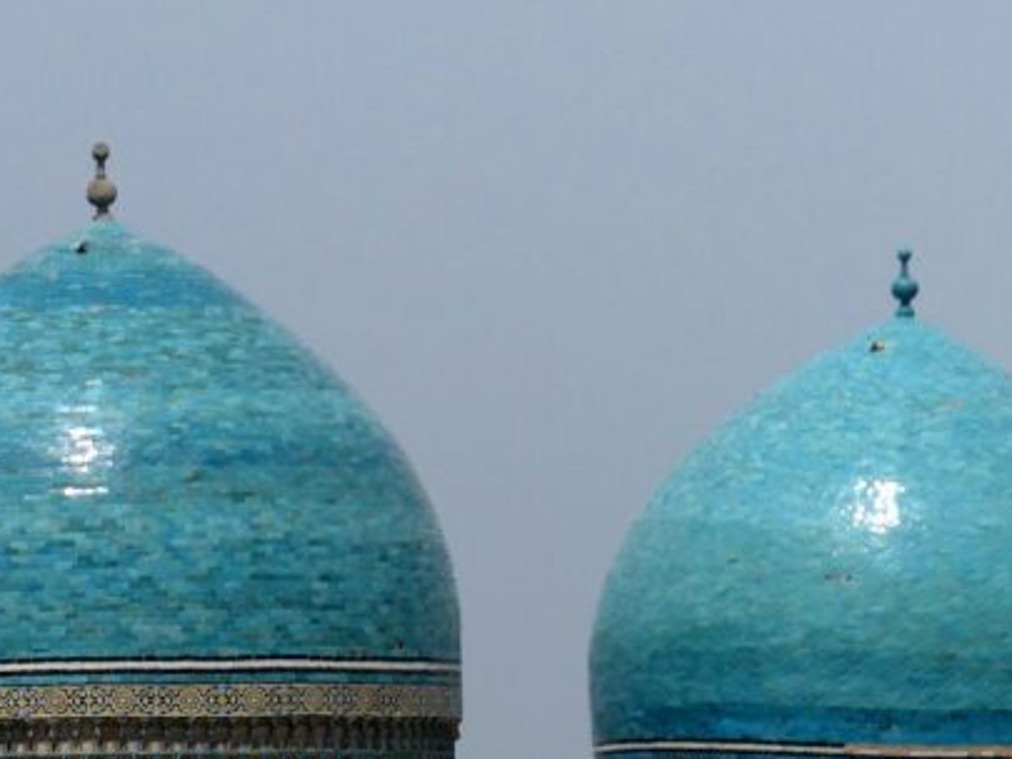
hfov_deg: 4.0
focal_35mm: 498
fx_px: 14563
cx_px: 205
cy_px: 761
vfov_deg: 3.0
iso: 125
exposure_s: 1/1000
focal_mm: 75.2
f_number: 7.1
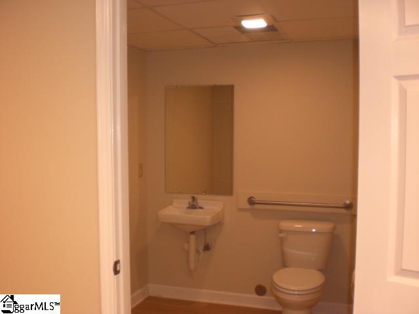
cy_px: 157
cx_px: 210
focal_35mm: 38
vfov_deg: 37.7
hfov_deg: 49.0
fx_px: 460
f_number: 3.1
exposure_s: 1/125
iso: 200
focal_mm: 6.3
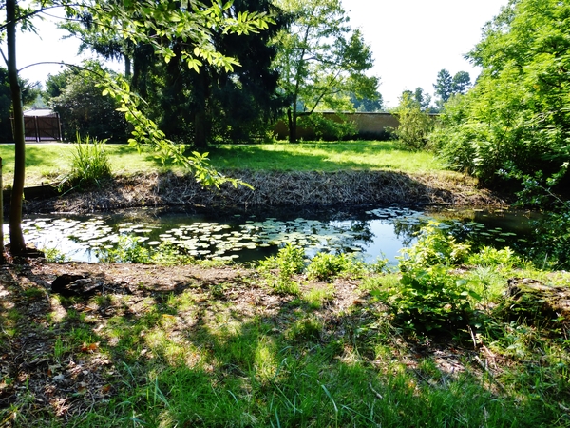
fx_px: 412
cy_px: 214
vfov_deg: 54.9
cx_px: 285
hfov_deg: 69.4
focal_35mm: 25
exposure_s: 1/160
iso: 100
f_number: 4
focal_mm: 4.3
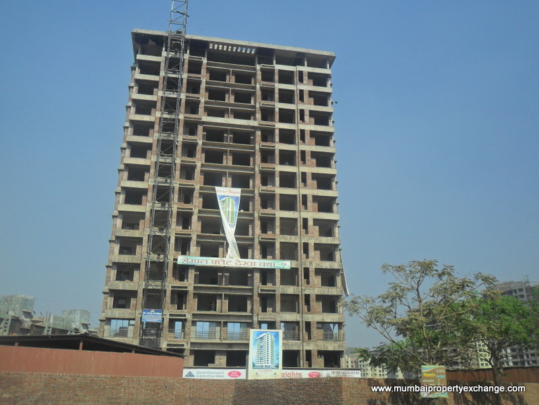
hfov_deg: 56.8
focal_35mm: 32
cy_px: 202
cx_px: 270
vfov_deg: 44.2
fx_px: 498
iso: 100
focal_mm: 5.7
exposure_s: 1/180
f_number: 9.4
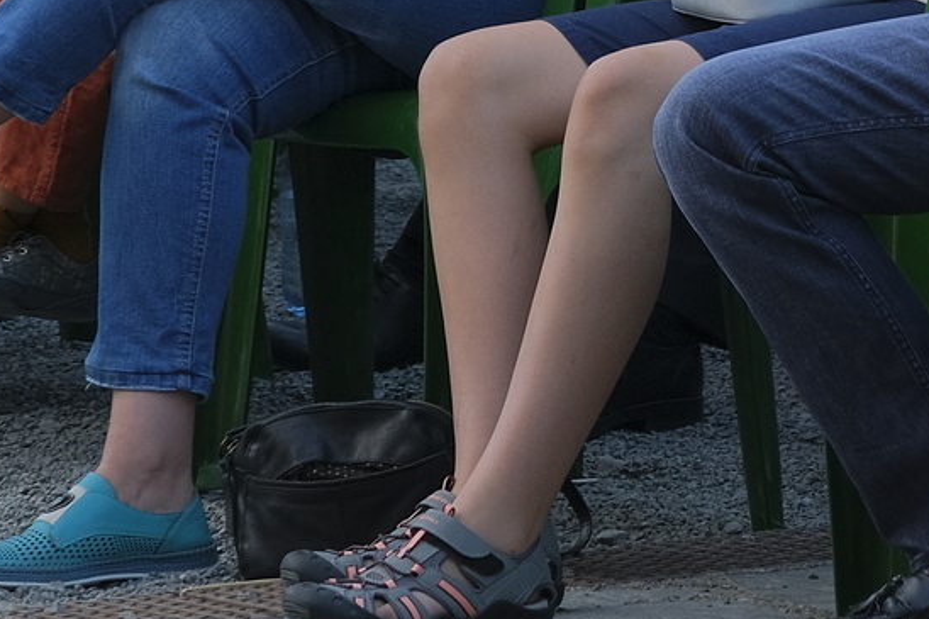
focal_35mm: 451
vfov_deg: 3.0
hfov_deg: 4.5
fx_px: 11634
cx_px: 1371
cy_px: -157
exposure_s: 1/60
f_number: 4.5
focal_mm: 80
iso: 320
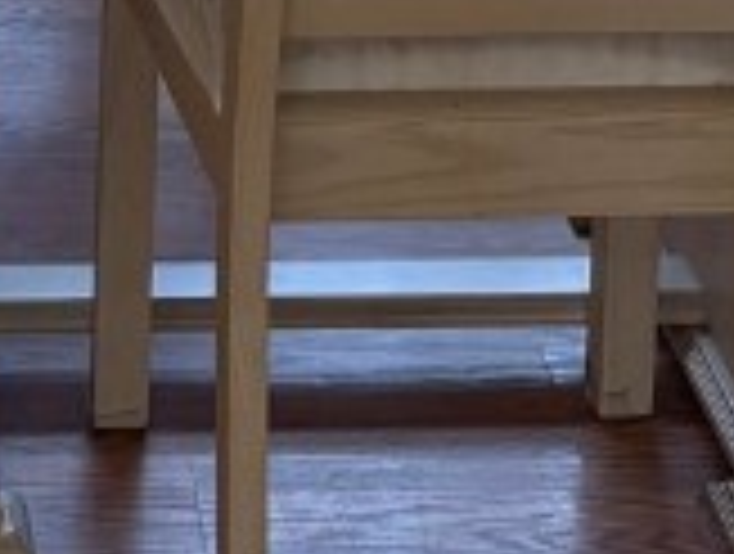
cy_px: -1158
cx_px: 27
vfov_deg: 7.8
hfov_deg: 12.0
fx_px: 3464
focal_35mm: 163
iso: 125
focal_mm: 5.96
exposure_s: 1/174
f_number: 1.6
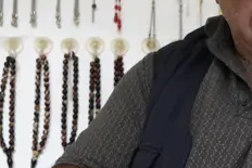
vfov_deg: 11.0
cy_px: 109
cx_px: 242
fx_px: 876
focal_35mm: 125
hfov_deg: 16.1
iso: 3200
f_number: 4
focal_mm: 33
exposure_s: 1/200
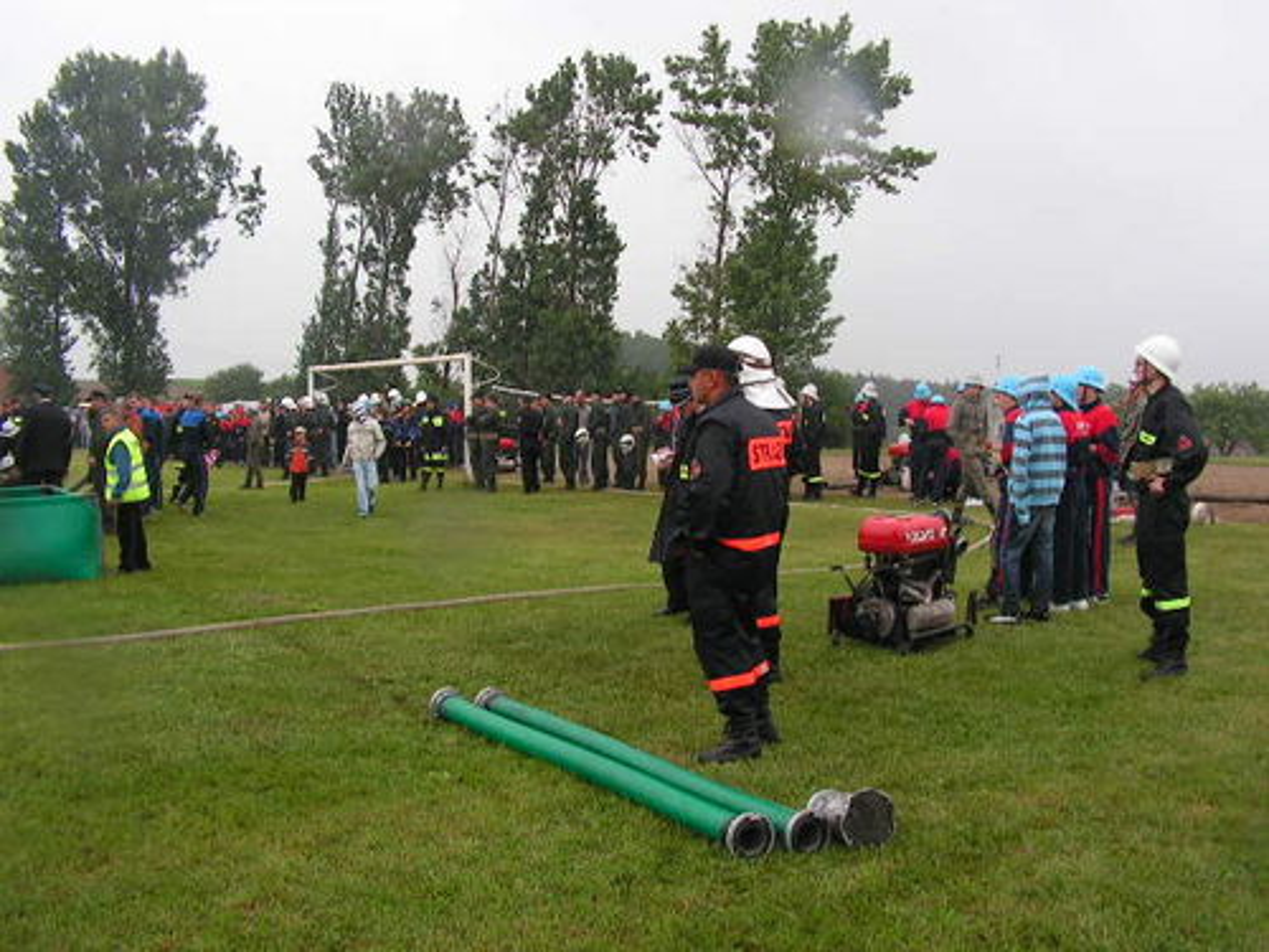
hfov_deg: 51.4
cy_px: 476
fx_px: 1320
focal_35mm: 36
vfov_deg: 39.7
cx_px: 634
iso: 64
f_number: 4.8
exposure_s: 1/60
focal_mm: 6
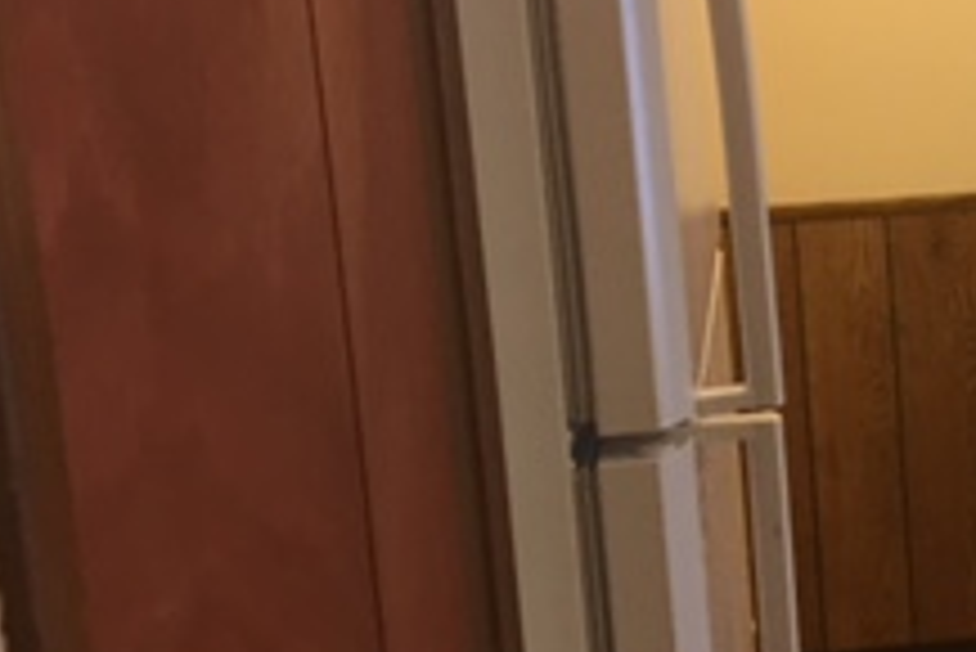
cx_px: 1363
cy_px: 216
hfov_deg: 20.3
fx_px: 2414
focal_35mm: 89
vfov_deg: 15.4
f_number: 2.2
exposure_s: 1/30
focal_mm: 4.15
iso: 80
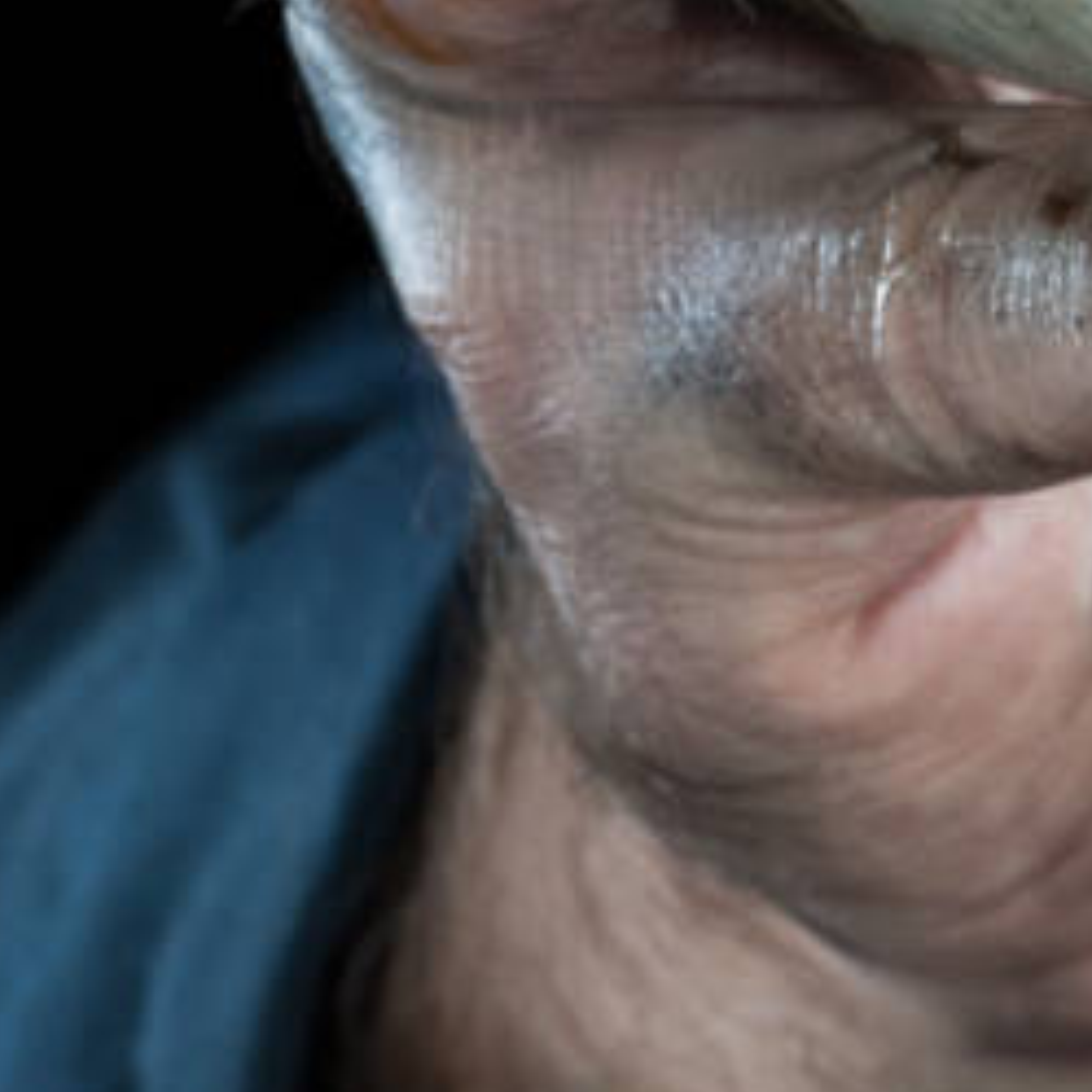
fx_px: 8780
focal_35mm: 246
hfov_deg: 7.0
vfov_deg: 7.0
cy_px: -605
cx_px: 1908
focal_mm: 60
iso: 200
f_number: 16
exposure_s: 1/160
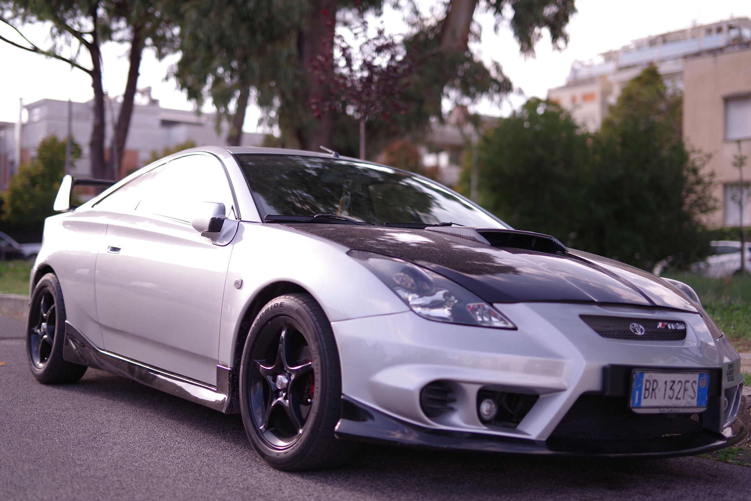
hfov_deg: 39.6
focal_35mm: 50
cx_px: 376
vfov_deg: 27.0
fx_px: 1043
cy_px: 250
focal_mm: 50
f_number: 1.4
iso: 100
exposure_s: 1/1600
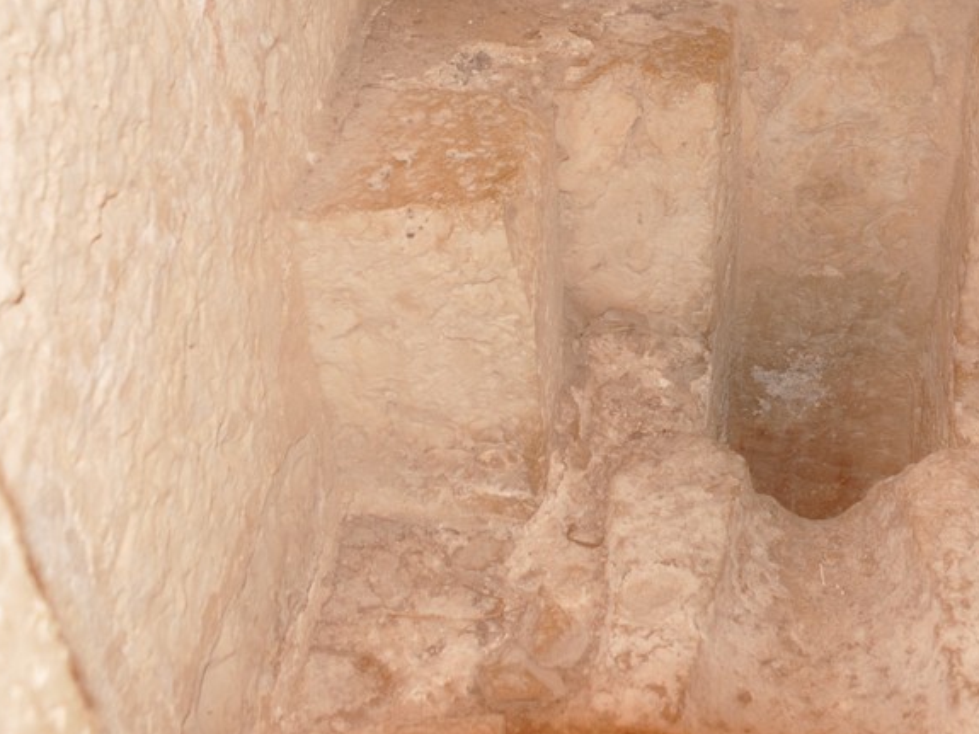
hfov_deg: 35.5
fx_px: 1523
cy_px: 196
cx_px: 608
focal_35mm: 54
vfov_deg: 26.8
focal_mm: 21
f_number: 4
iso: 640
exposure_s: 1
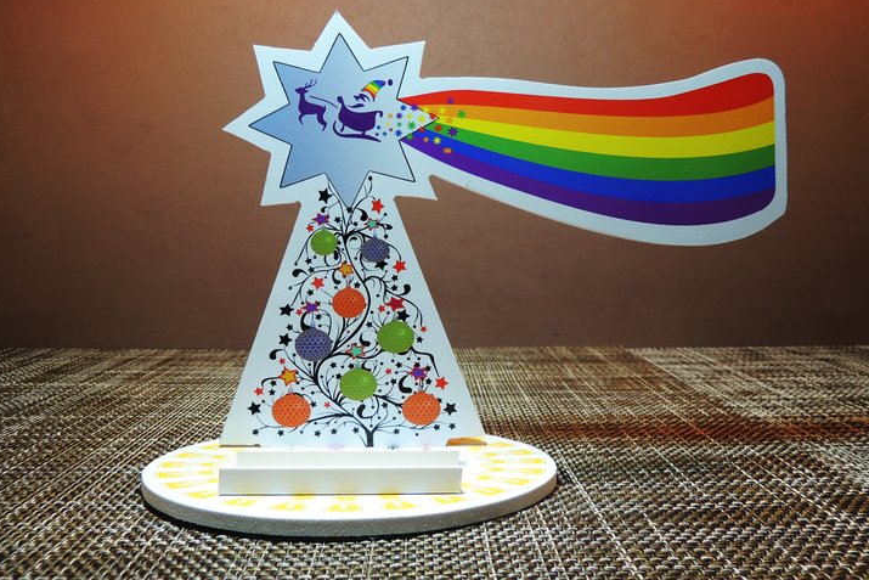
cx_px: 447
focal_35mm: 26
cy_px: 249
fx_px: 628
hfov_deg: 69.4
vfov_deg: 49.4
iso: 100
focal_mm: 4.3
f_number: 3
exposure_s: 1/30
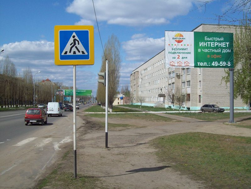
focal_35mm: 45
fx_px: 326
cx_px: 126
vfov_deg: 32.2
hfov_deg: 42.1
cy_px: 94
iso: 80
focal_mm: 7.6
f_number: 5.4
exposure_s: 1/855
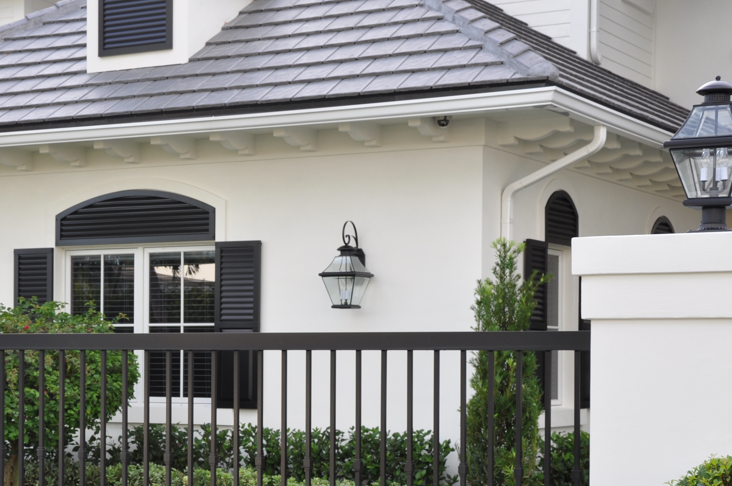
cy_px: 373
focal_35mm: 85
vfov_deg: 15.9
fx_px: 1726
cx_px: 200
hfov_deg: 23.7
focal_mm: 32
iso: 200
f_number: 7.1
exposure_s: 1/50
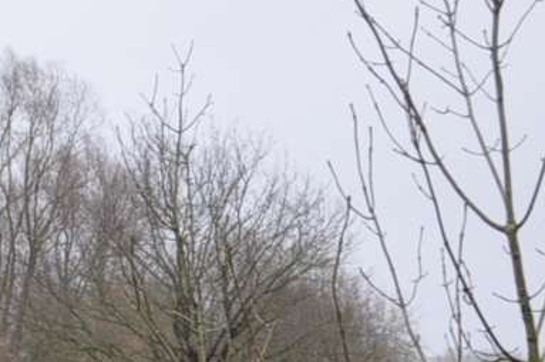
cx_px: -285
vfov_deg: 7.6
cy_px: 857
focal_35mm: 168
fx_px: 2539
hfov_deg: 11.7
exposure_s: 1/40
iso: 200
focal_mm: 20
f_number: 8
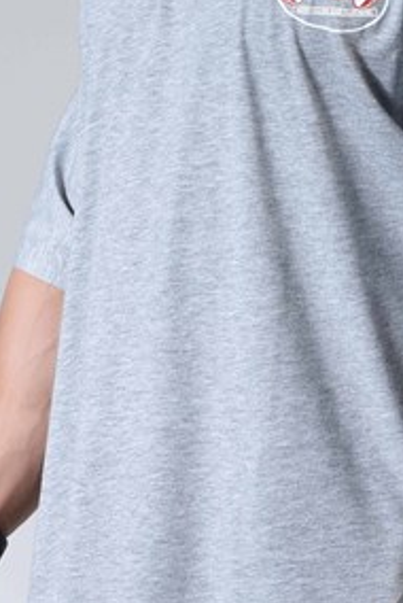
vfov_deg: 9.6
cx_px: 308
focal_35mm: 214
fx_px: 3584
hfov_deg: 6.4
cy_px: 192
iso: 200
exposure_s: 1/100
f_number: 11
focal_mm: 70
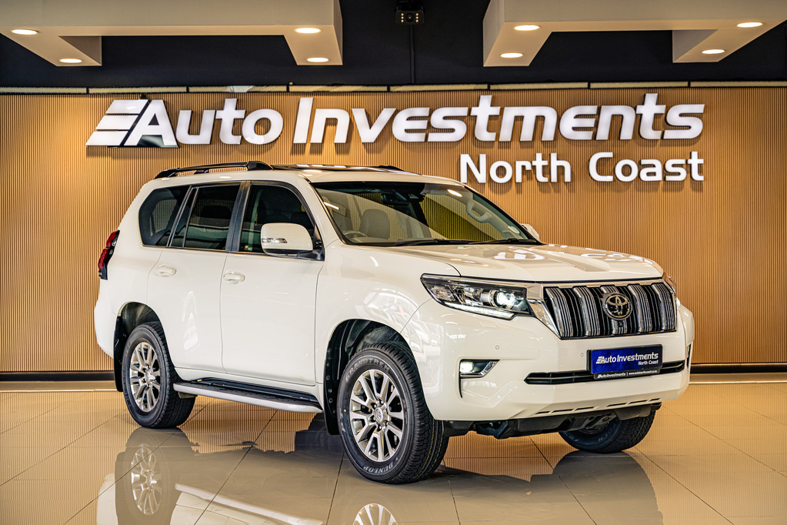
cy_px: 262
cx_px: 394
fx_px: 1246
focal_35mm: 57
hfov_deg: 35.1
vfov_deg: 23.8
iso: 320
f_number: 3.5
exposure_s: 1/200
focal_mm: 57
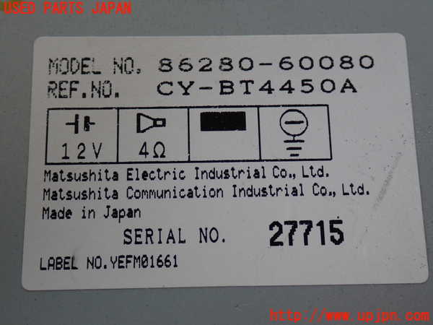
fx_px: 625
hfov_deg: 38.2
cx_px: 216
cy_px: 162
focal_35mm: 50
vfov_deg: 29.1
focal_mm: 9.01
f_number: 3.2
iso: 200
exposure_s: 1/60
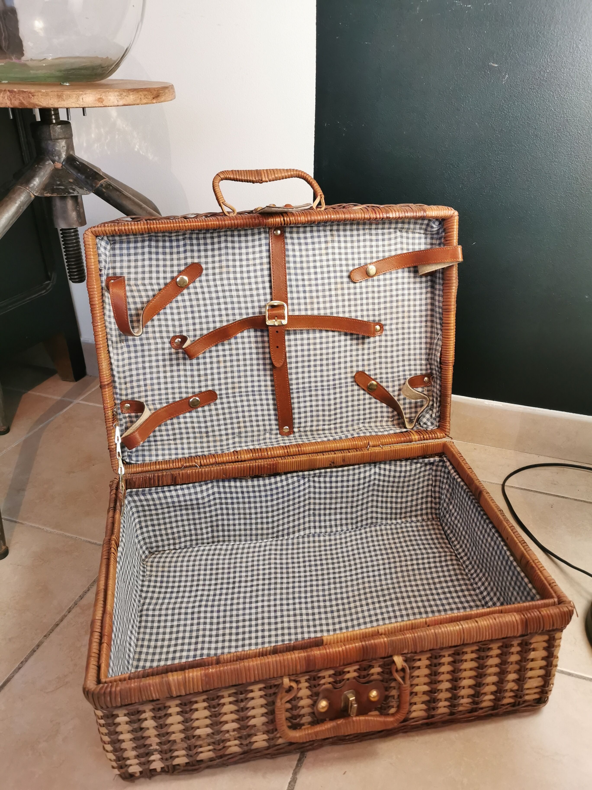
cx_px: 296
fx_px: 616
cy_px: 395
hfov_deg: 51.4
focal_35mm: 27
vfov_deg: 65.3
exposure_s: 1/50
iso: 250
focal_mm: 5.56
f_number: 1.6
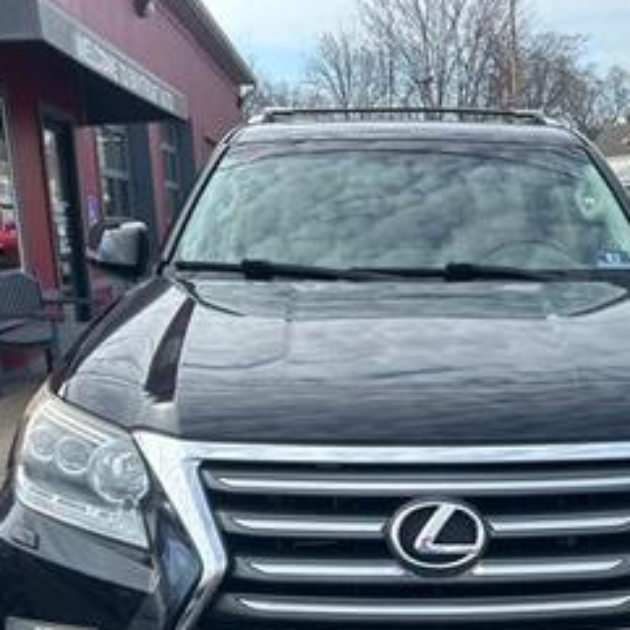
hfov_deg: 34.9
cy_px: 442
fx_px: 988
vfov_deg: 34.9
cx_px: 431
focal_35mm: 48
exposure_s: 1/2165
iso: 50
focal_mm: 5.7
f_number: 1.5
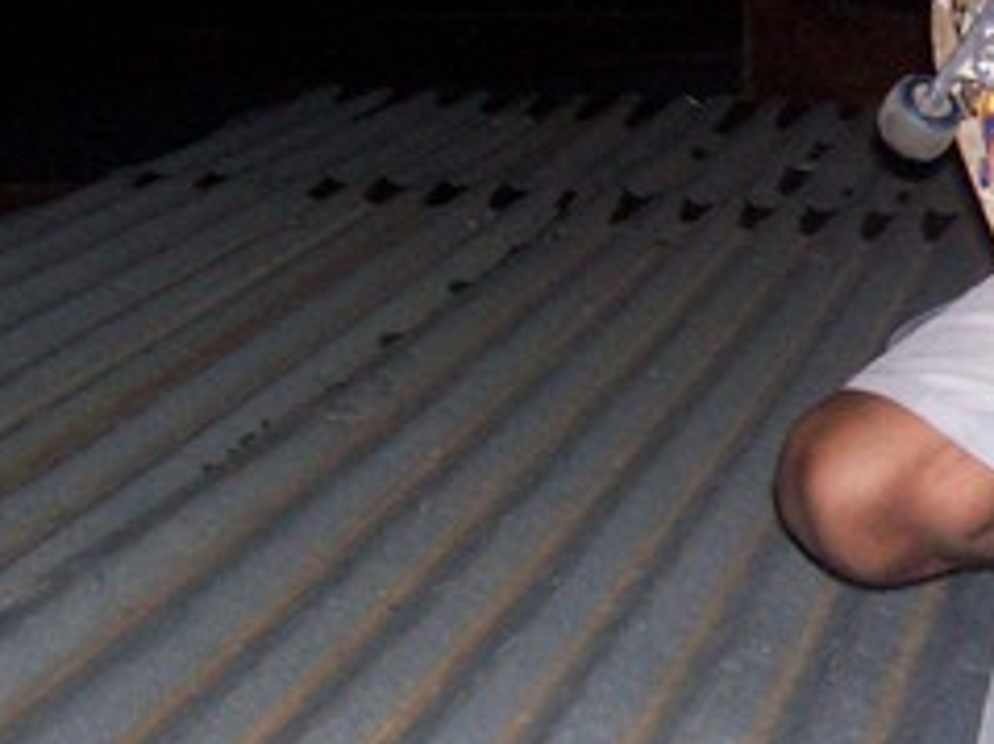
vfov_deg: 13.0
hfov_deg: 16.2
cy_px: 237
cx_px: 1352
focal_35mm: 114
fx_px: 3272
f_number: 2.7
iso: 140
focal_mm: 5.6
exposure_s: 1/112
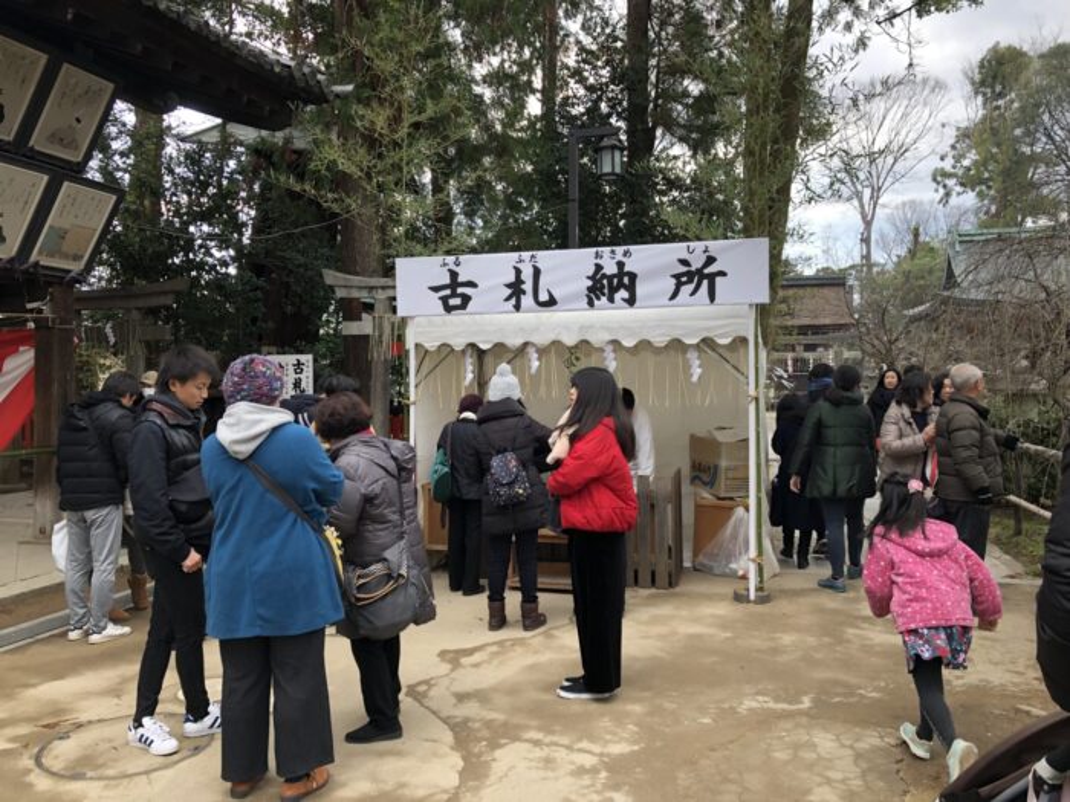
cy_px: 401
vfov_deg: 49.7
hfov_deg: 63.4
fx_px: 865
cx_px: 535
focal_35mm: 28
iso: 25
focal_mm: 3.99
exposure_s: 1/120
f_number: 1.8
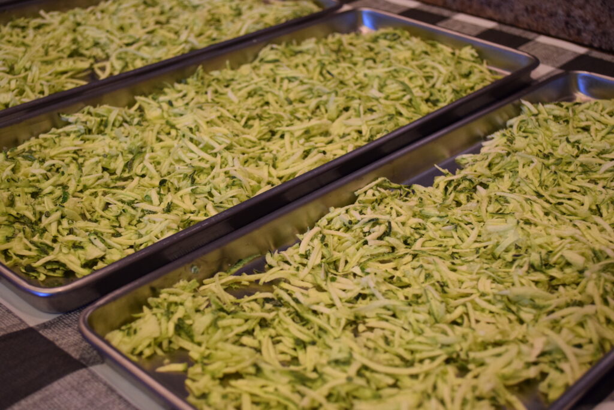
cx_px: 307
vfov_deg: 25.8
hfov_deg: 37.8
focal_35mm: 52
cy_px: 205
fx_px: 896
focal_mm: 35
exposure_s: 1/60
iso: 1800
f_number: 5
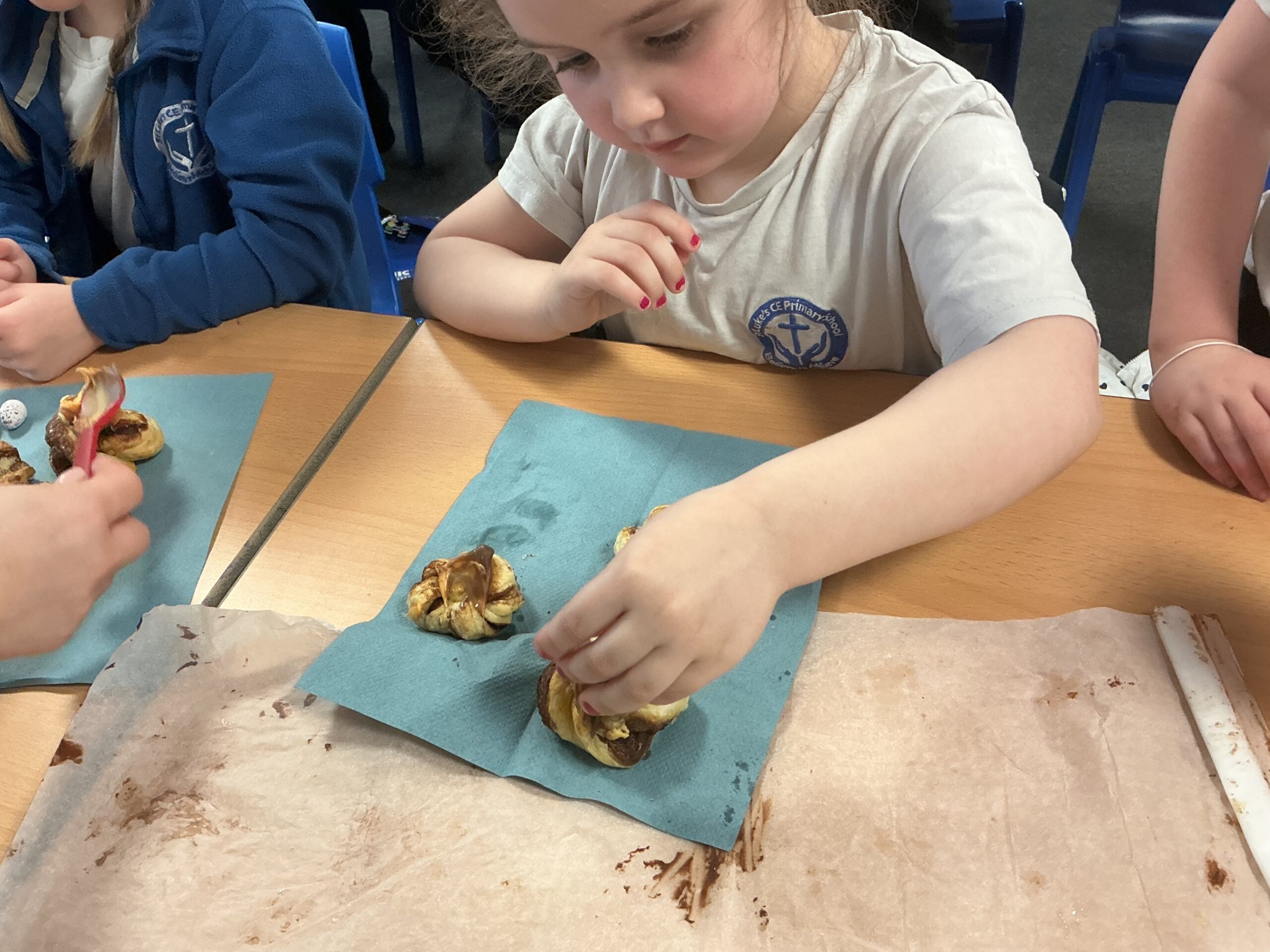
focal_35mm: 29
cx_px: 635
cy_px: 476
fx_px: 1064
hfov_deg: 61.7
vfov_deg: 48.2
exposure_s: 1/60
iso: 125
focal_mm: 3
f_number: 1.8
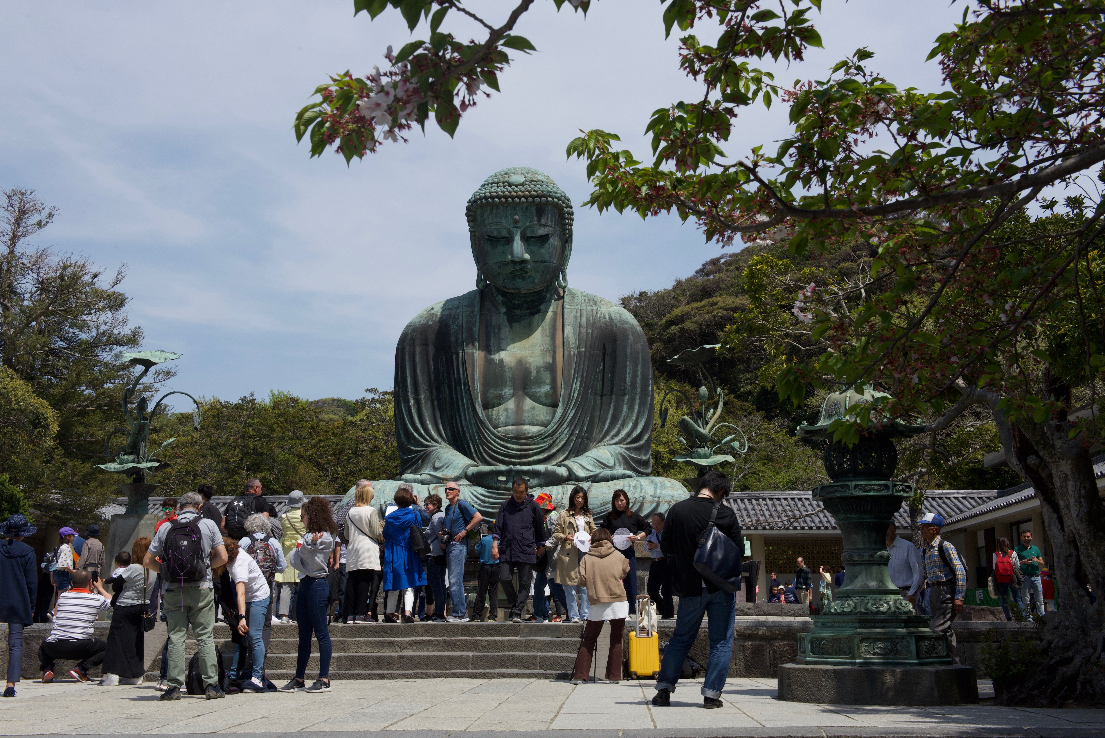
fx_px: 1228
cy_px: 369
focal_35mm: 40
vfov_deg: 33.4
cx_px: 552
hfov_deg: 48.4
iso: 640
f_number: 14
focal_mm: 40
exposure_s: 1/800
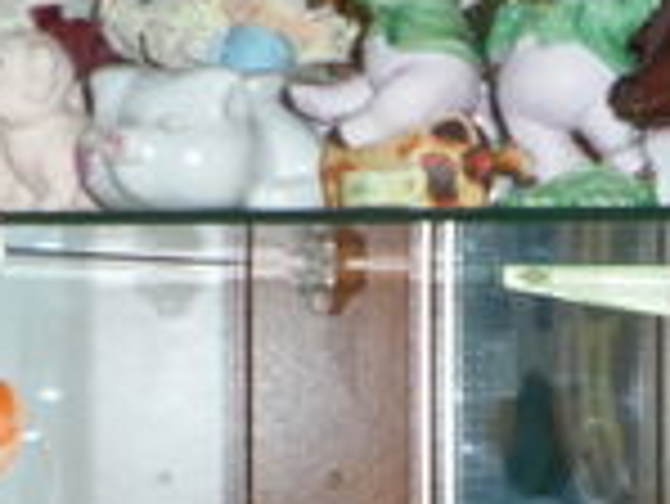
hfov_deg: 8.5
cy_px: 536
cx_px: 895
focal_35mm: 229
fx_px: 4436
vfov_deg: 6.5
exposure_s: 1/60
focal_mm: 10.5
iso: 250
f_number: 4.8
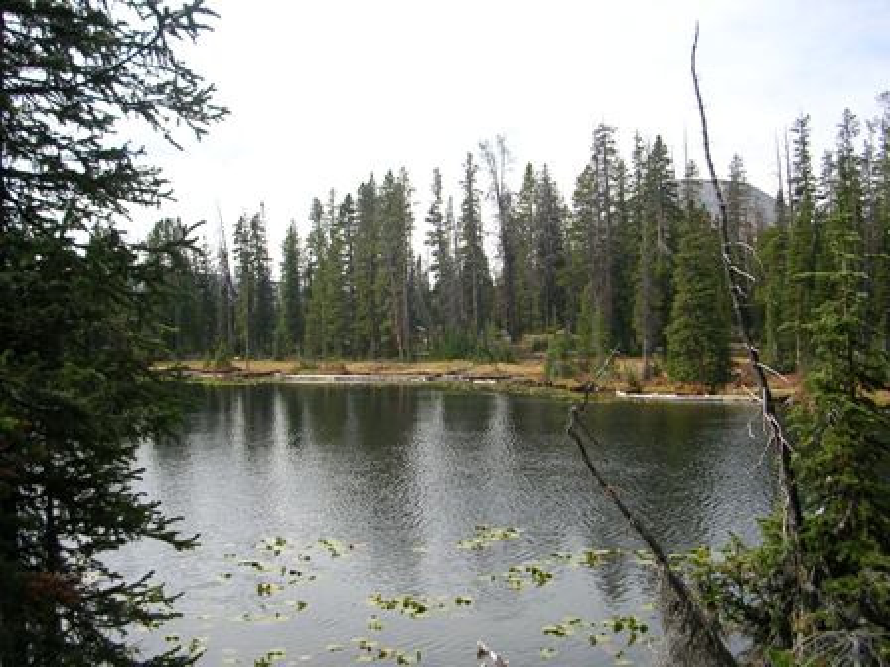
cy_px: 334
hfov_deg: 49.0
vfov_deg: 37.7
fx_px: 977
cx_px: 445
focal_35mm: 38
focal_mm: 5.8
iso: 50
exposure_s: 1/525
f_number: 2.8
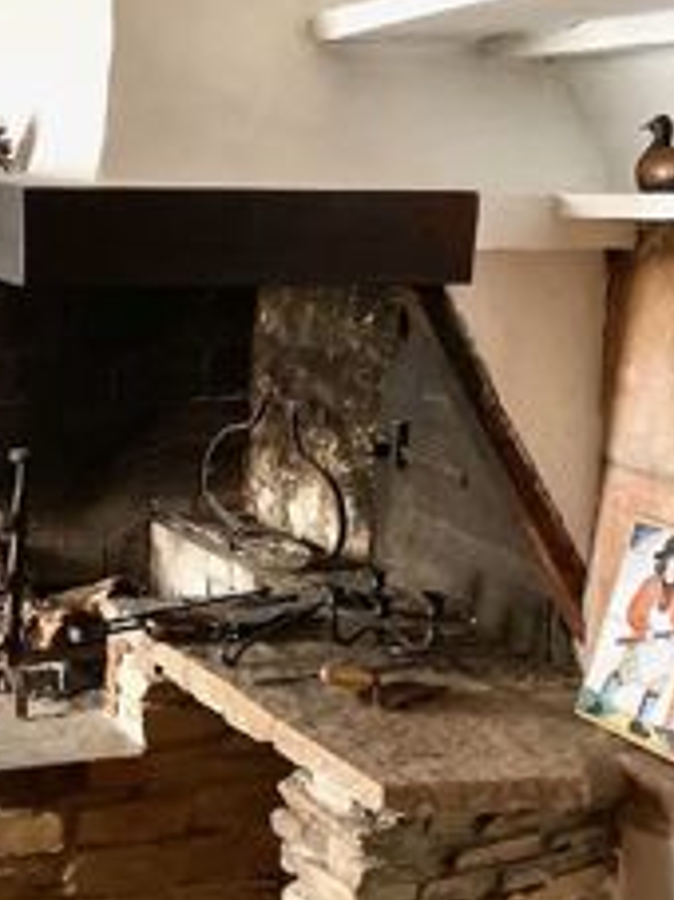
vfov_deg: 28.6
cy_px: 440
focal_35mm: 68
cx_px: 91
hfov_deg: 21.2
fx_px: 1767
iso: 200
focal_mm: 3
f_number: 1.8
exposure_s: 1/60
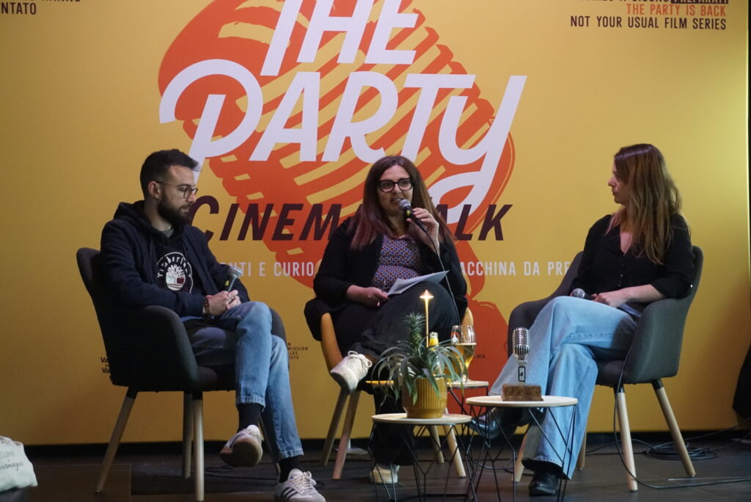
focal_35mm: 64
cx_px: 376
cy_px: 251
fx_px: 1346
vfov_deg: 21.1
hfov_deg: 31.2
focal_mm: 43
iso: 3200
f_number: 5.6
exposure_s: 1/60
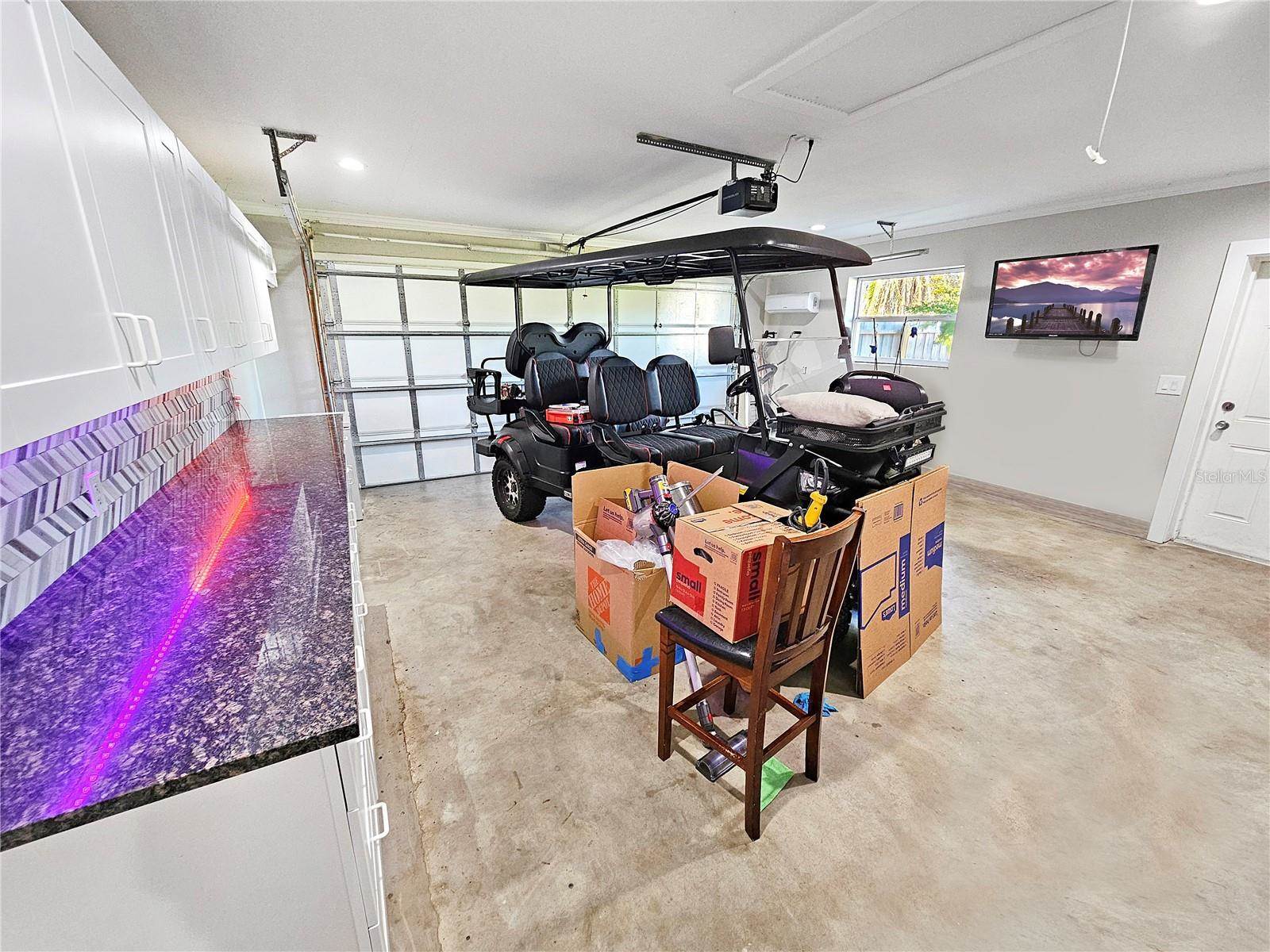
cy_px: 476
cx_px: 635
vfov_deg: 89.9
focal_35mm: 13
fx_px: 477
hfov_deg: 106.2
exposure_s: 1/30
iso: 320
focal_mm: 2.2
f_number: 2.2
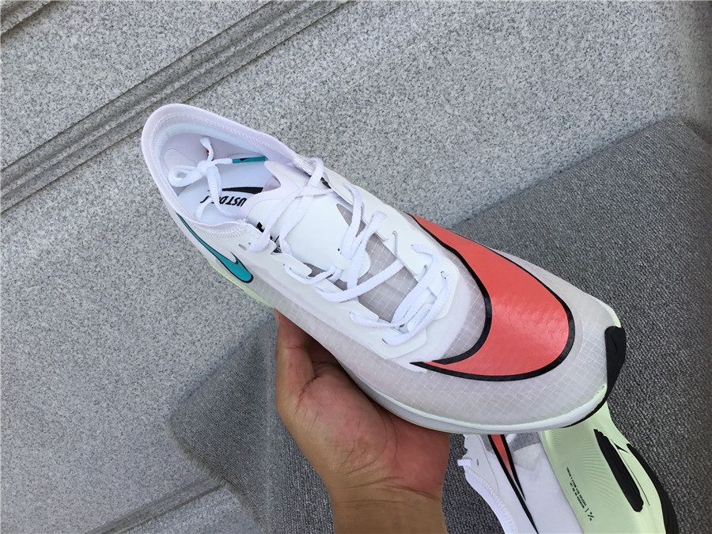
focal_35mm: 31
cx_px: 356
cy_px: 267
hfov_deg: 58.4
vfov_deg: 45.4
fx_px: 638
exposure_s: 1/574
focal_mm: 3.3
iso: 25
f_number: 2.4
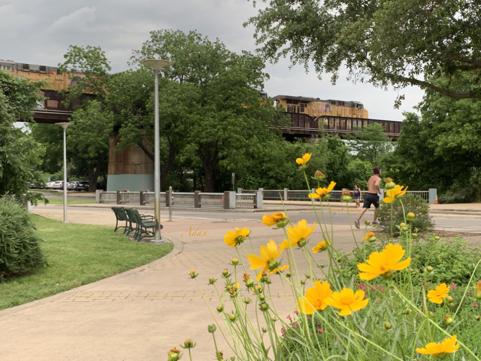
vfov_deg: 32.2
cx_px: 240
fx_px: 625
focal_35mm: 45
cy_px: 180
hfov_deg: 42.1
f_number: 1.8
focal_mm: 4
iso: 25
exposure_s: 1/148
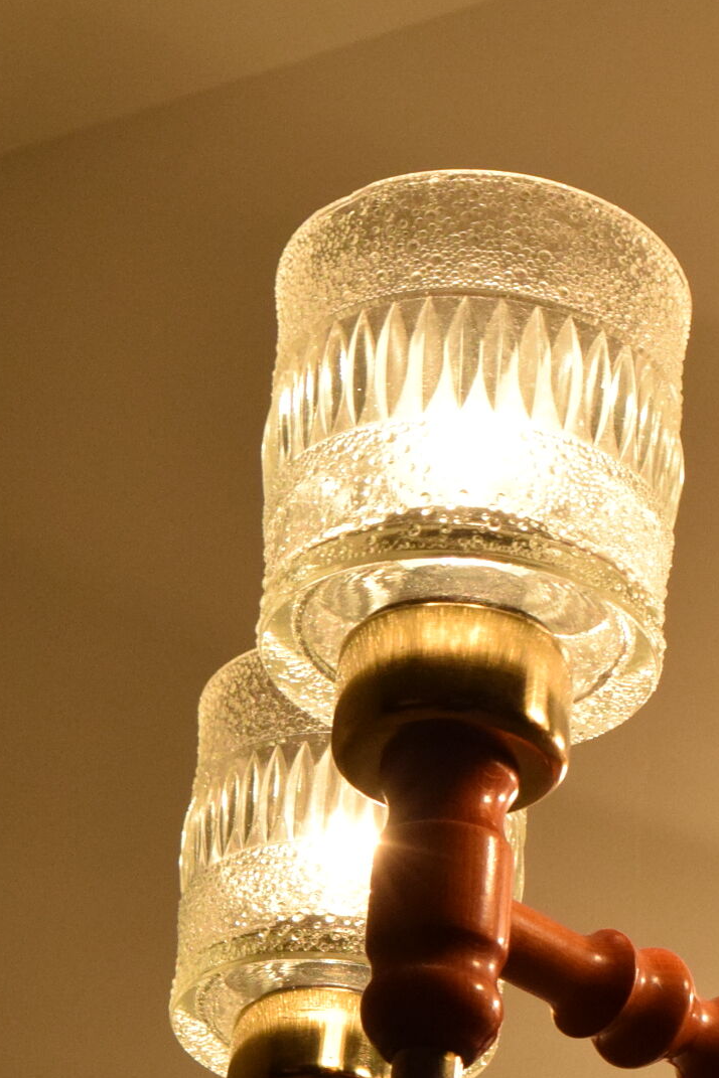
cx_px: 962
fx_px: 3265
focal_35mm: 109
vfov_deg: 18.7
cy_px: 743
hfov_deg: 12.2
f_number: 7.1
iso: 1600
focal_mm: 26
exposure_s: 1/200
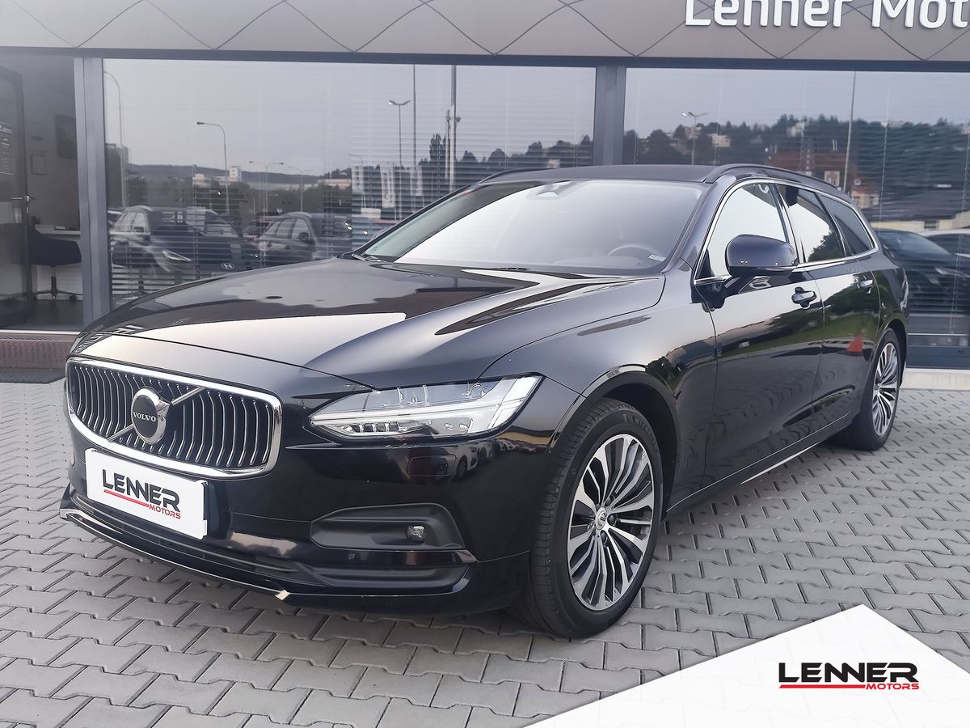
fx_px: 644
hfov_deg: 73.9
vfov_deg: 58.9
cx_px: 485
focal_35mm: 23
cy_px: 364
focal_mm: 7.01
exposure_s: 1/50
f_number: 1.69
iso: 1673
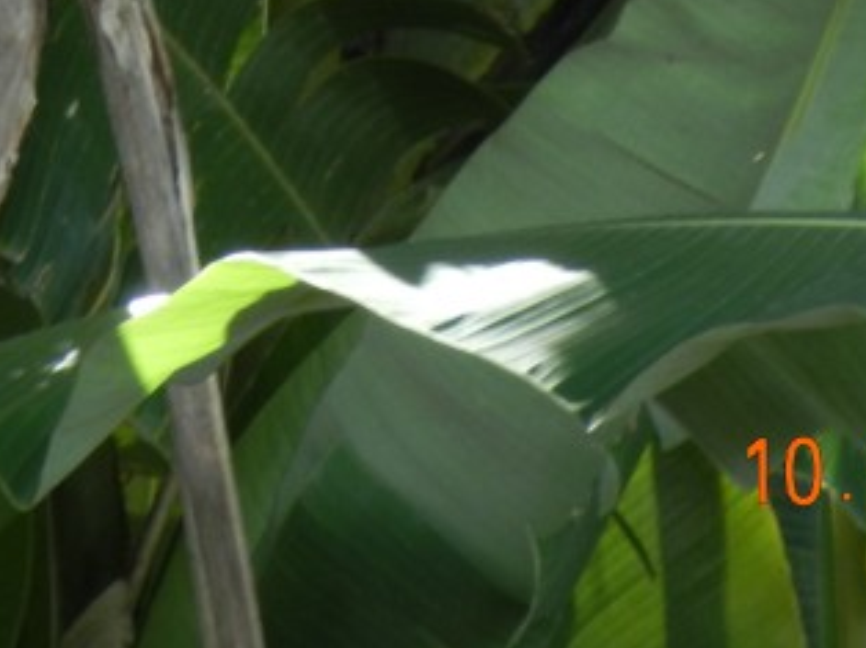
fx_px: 24473
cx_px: 196
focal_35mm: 979
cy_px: -367
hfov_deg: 2.0
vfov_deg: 1.5
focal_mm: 54
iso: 160
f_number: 5.6
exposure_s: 1/77
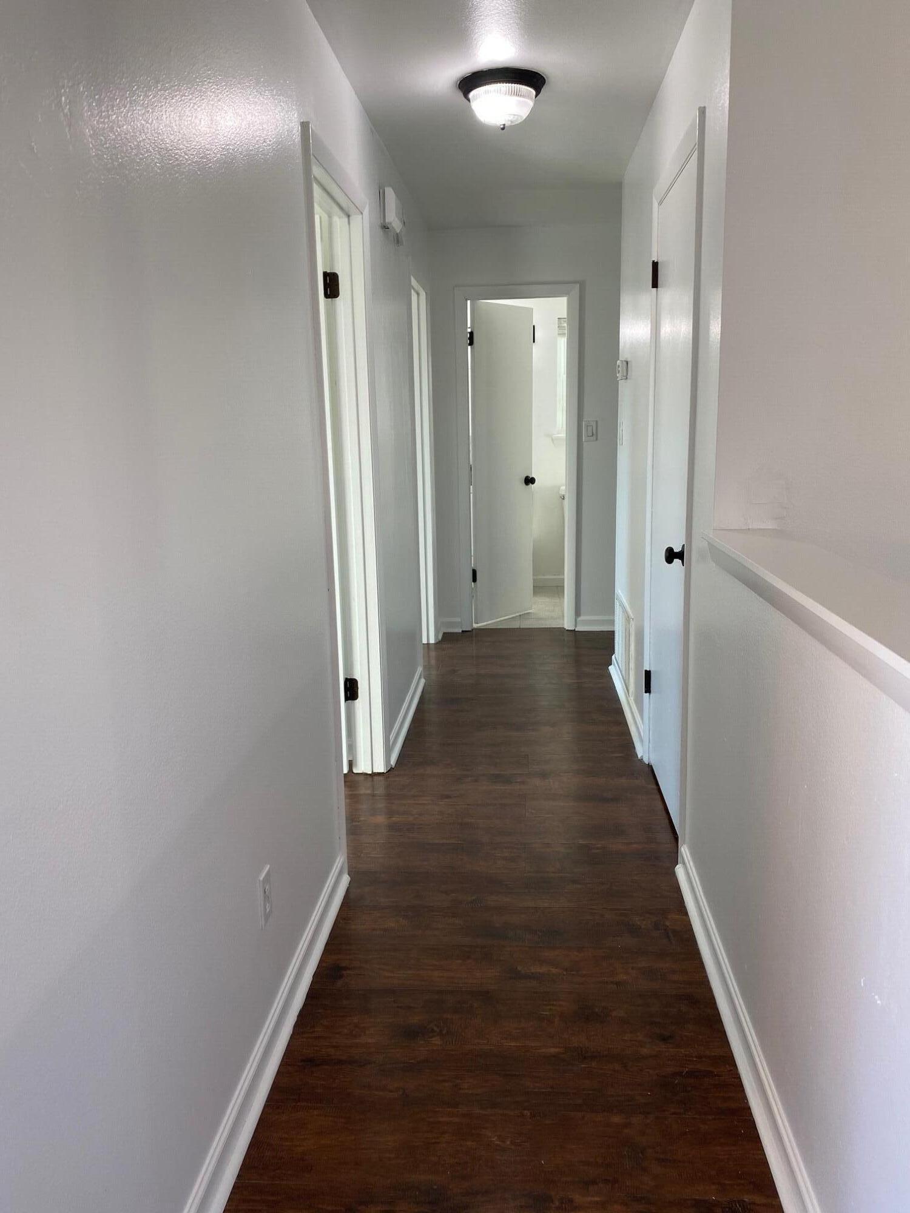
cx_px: 455
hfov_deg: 53.1
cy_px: 606
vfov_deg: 67.3
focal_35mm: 26
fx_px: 911
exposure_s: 1/120
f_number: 1.8
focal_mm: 4.25
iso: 64
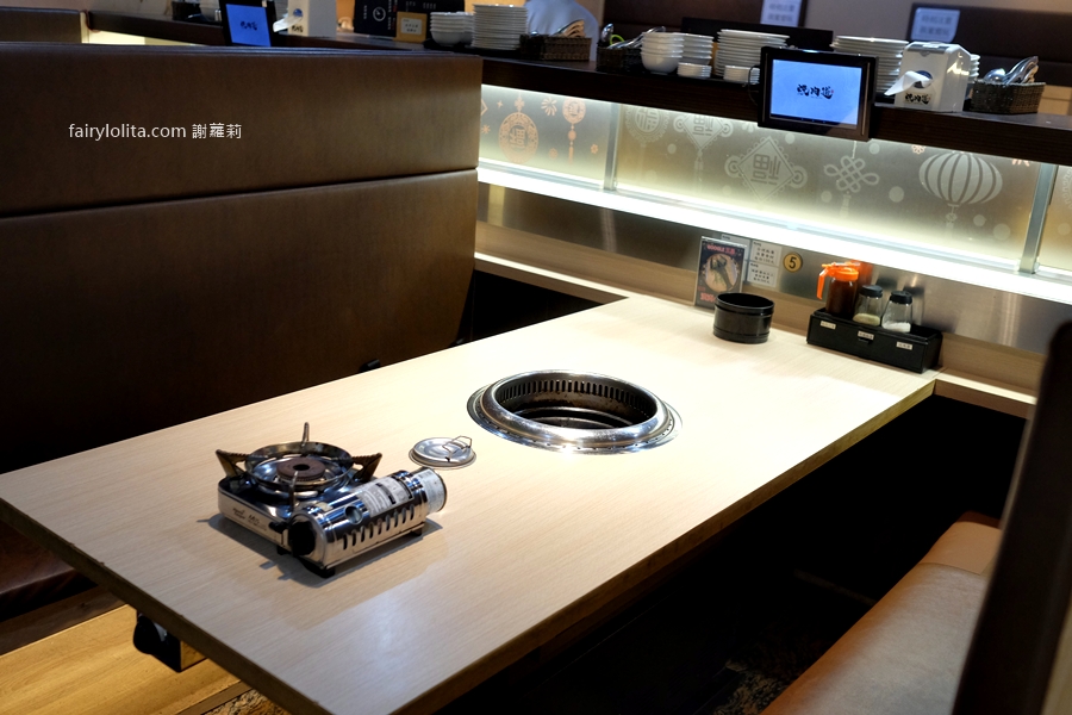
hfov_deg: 54.4
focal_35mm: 35
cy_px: 358
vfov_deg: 37.9
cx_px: 536
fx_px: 1042
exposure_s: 1/125
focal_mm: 23
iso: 1600
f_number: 3.2
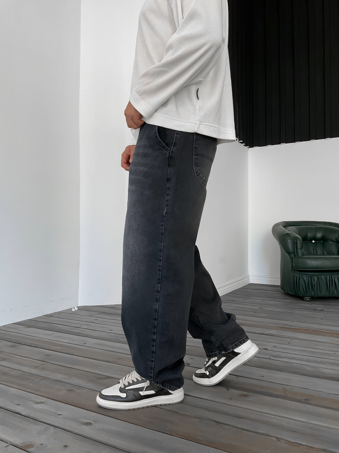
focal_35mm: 29
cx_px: 170
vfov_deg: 61.7
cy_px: 226
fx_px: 379
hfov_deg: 48.2
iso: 64
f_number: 1.8
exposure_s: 1/100
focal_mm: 3
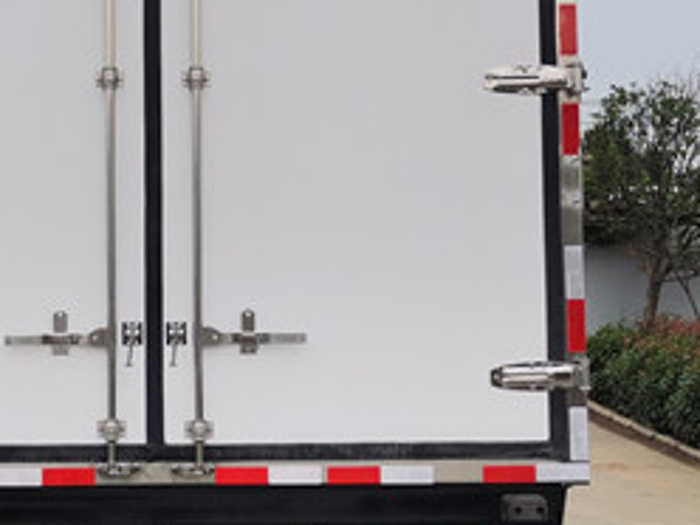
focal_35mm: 84
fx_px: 1699
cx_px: 127
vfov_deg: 17.5
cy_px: 195
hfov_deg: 22.9
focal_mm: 4.75
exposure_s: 1/280
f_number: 1.8
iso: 50
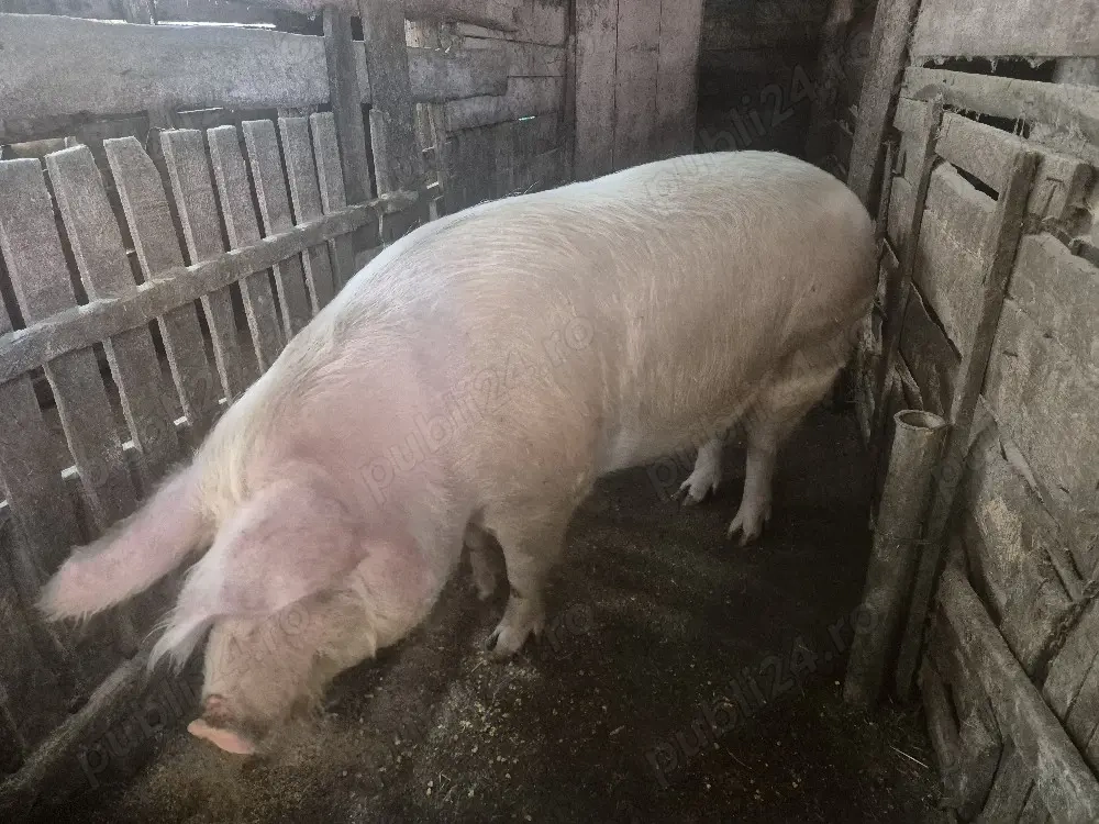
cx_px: 550
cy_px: 412
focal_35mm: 23
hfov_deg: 73.9
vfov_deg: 58.9
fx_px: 730
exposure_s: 1/100
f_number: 1.8
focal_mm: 5.4
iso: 2000
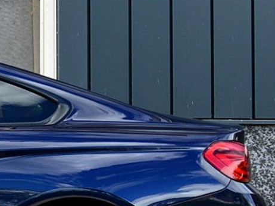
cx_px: -252
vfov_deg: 10.7
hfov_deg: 12.7
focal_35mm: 138
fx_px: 1096
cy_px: 158
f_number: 9
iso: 400
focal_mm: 23
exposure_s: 1/160
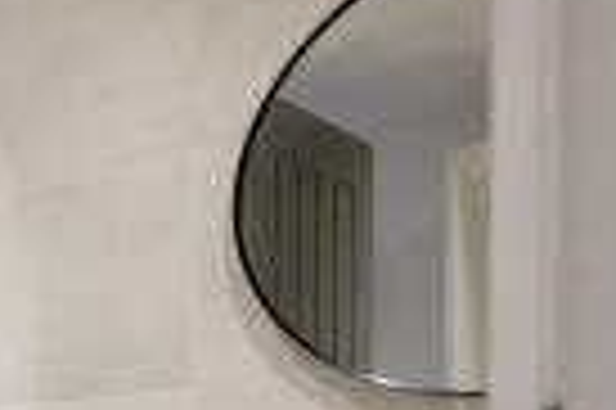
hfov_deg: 23.3
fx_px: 1008
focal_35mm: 59
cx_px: -414
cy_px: 574
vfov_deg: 20.4
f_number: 11
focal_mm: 17
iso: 64
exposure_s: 2.5
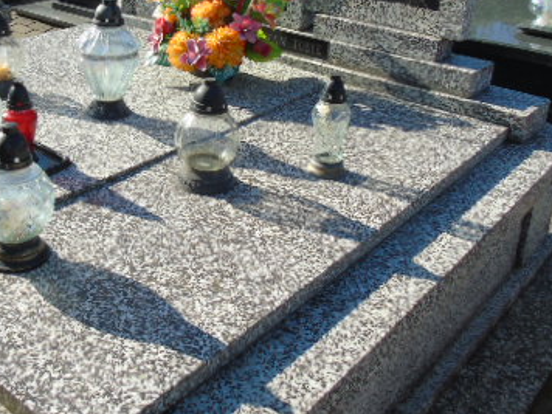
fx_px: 718
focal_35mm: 45
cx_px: 160
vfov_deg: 31.6
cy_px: 105
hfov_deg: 41.2
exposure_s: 1/500
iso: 80
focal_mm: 4.4
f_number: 3.4
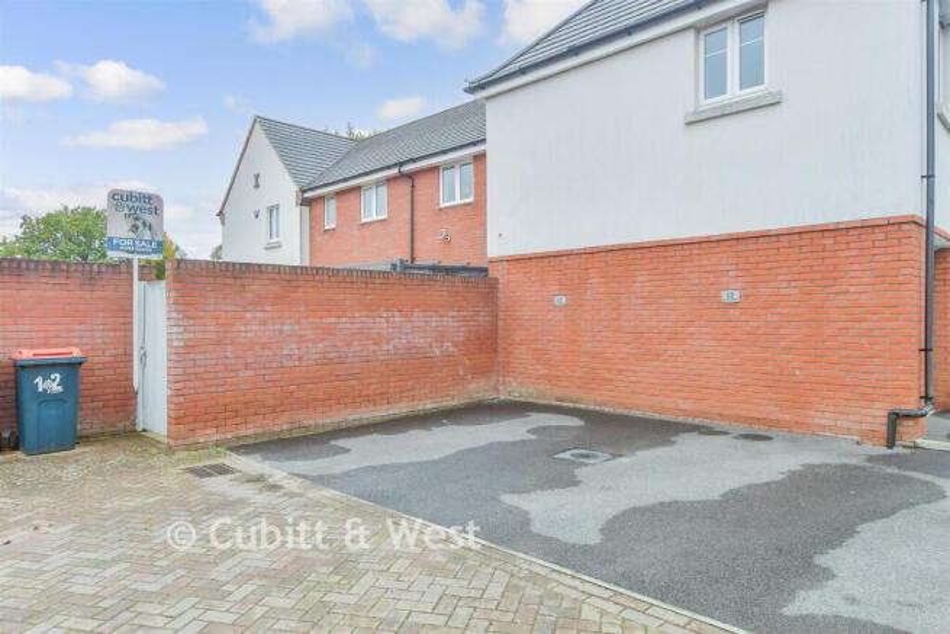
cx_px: 475
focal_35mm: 22
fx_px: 581
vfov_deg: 57.3
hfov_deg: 78.6
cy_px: 317
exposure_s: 1/80
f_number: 8
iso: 160
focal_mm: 15
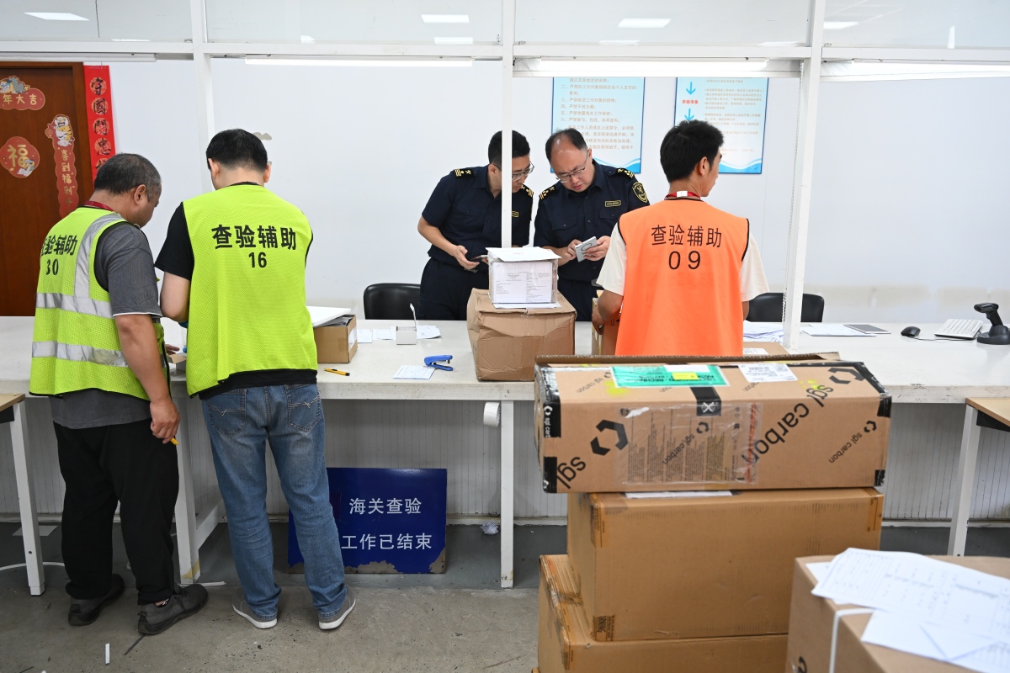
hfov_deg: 60.3
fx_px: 870
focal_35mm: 31
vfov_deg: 42.3
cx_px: 505
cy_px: 336
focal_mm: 31
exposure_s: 1/160
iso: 1600
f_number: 4
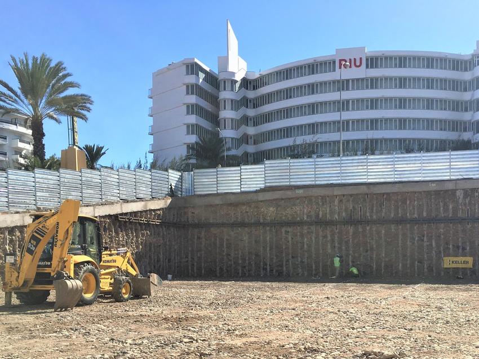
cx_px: 240
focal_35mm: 29
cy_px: 180
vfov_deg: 48.2
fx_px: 401
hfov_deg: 61.7
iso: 25
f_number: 2.2
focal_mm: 4.15
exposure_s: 1/2481
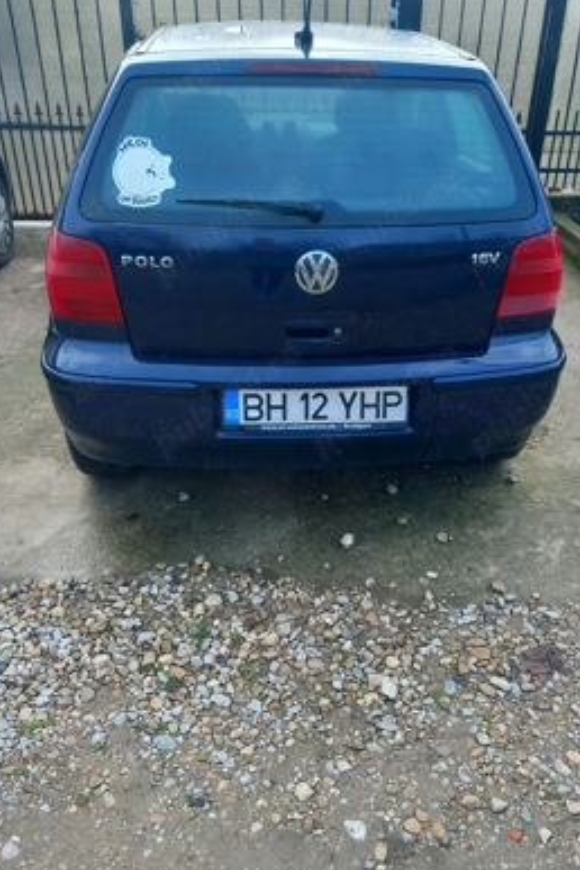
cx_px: 306
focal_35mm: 29
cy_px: 436
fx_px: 701
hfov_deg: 44.9
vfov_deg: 63.7
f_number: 1.8
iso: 40
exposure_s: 1/100
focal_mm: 4
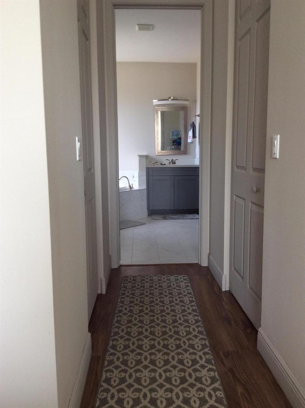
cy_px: 204
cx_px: 152
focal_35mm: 32
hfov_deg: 44.0
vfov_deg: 56.9
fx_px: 377
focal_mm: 3.3
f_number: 2.4
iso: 40
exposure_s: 1/30
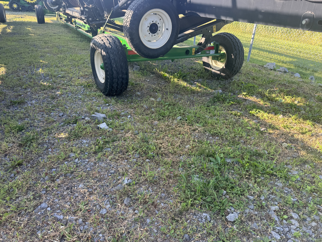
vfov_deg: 56.8
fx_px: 223
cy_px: 121
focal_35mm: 24
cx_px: 161
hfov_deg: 71.6
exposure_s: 1/445
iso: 80
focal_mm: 6.76
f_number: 1.78
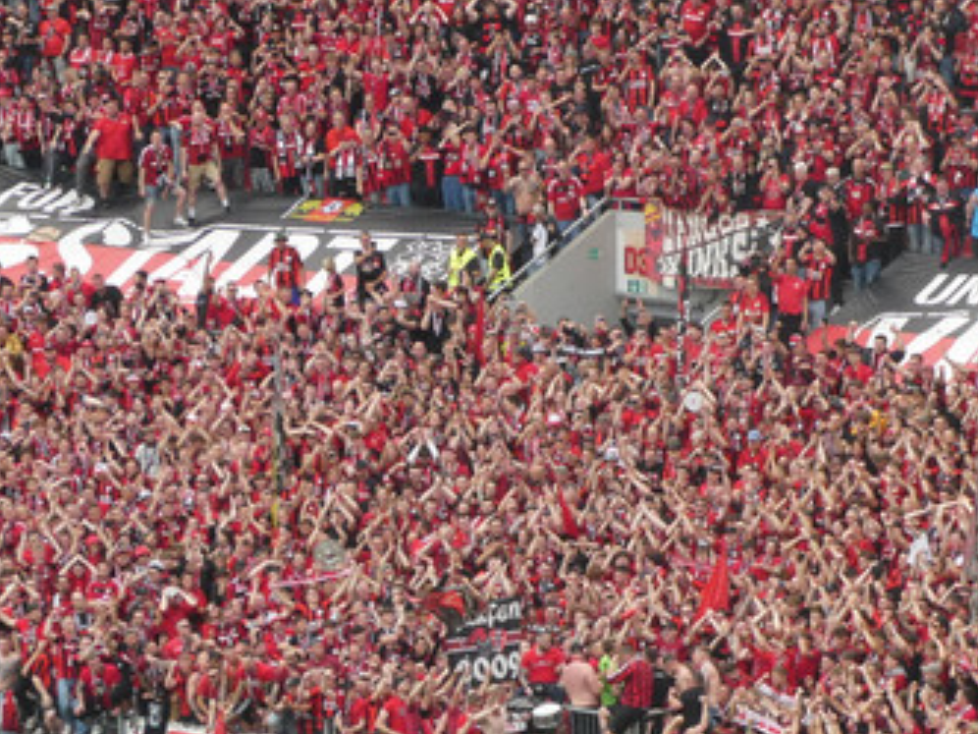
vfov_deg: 6.2
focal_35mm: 239
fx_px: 6752
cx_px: 598
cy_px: 601
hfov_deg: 8.3
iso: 200
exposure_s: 1/125
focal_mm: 22.3
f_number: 5.2
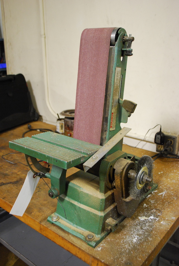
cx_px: 90
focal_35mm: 33
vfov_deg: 57.1
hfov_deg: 40.1
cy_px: 133
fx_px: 245
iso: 1250
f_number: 4
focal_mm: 22
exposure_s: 1/30
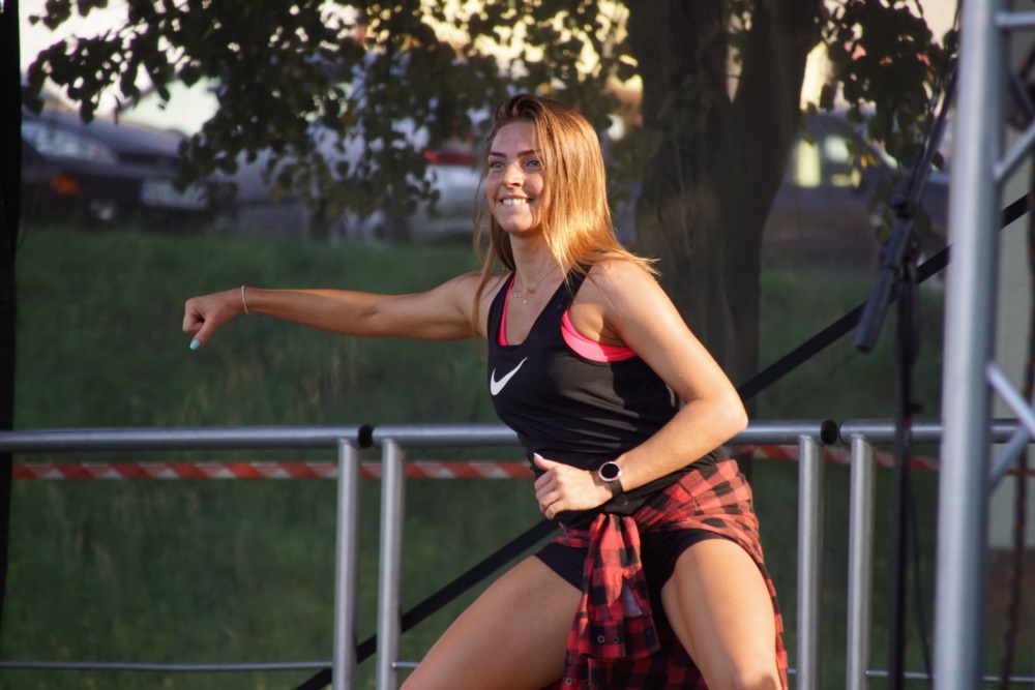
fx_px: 8626
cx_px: 518
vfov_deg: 4.6
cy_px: 345
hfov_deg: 6.9
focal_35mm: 300
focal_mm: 200
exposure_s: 1/320
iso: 640
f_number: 6.3
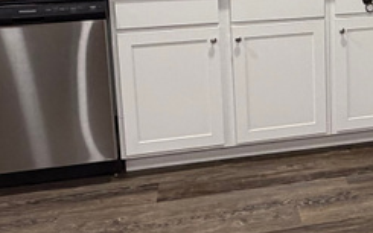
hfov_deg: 30.3
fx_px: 630
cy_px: -26
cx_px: 388
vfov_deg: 20.0
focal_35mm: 62
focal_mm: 2.22
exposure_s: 1/60
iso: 320
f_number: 2.2
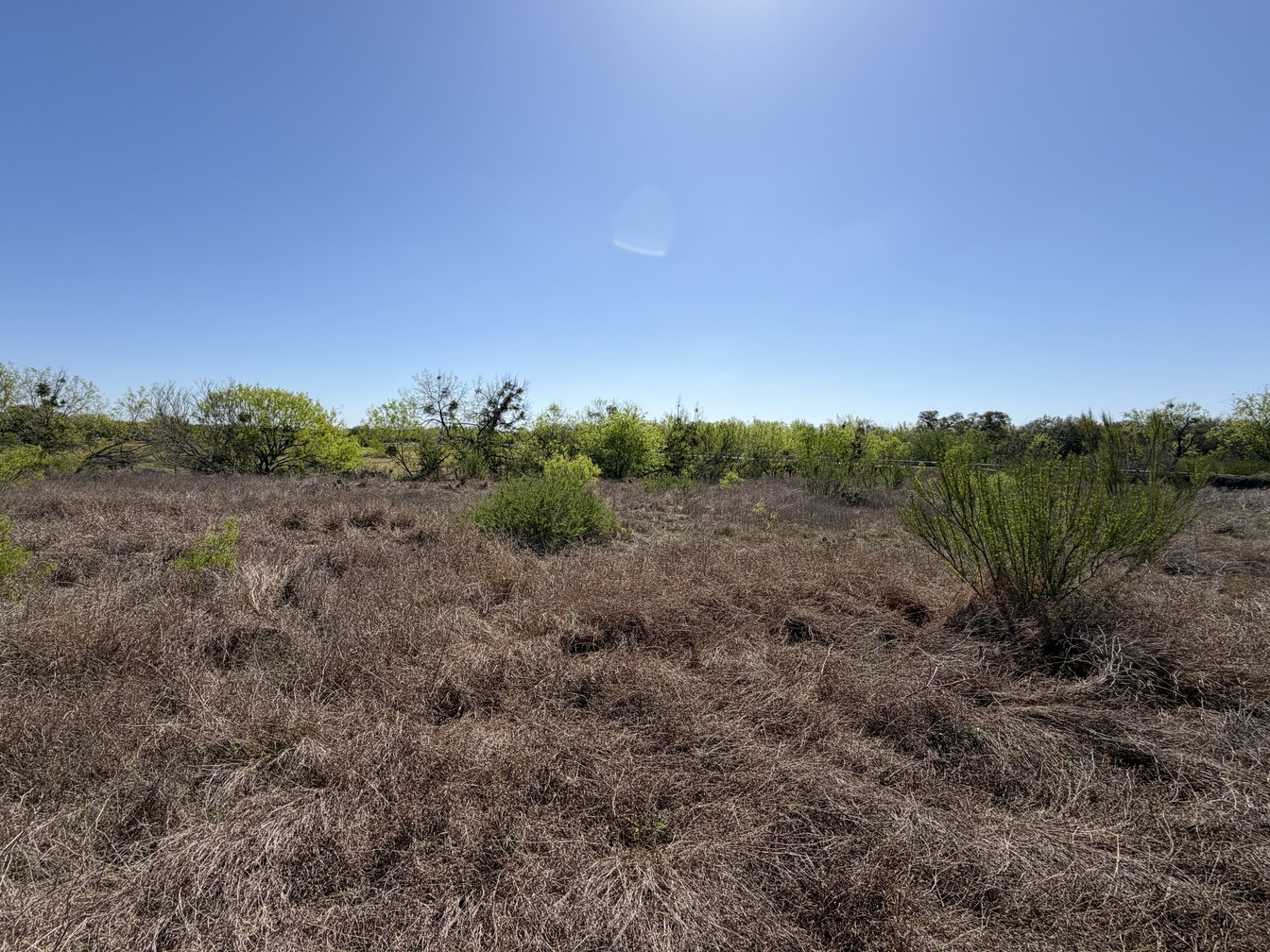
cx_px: 591
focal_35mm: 15
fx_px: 550
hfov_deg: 98.0
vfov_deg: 81.7
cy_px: 461
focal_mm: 2.22
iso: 20
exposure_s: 1/1312
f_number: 2.2
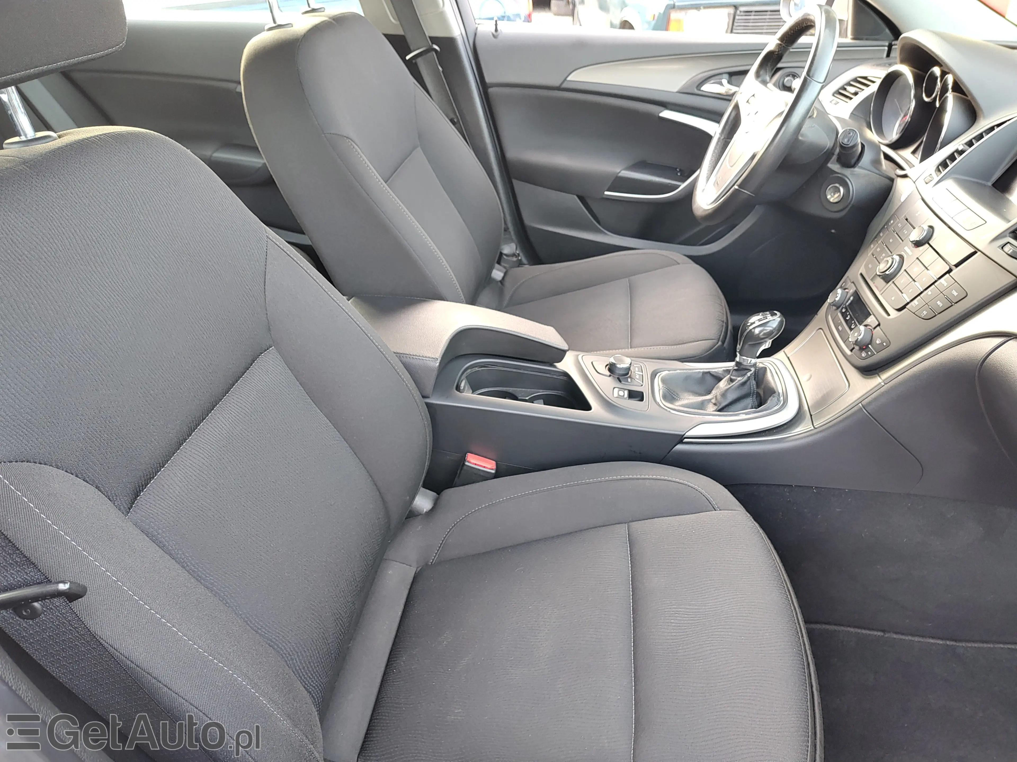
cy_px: 381
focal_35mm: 23
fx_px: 676
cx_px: 508
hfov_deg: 73.9
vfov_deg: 58.9
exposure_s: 1/50
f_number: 1.8
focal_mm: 5.56
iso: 291
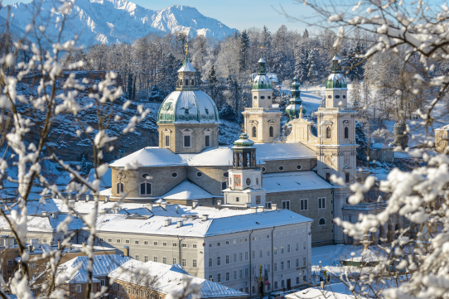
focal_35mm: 113
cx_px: 241
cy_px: 143
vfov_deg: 12.1
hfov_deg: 18.1
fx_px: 1409
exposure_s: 1/500
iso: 100
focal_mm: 102
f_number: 5.6
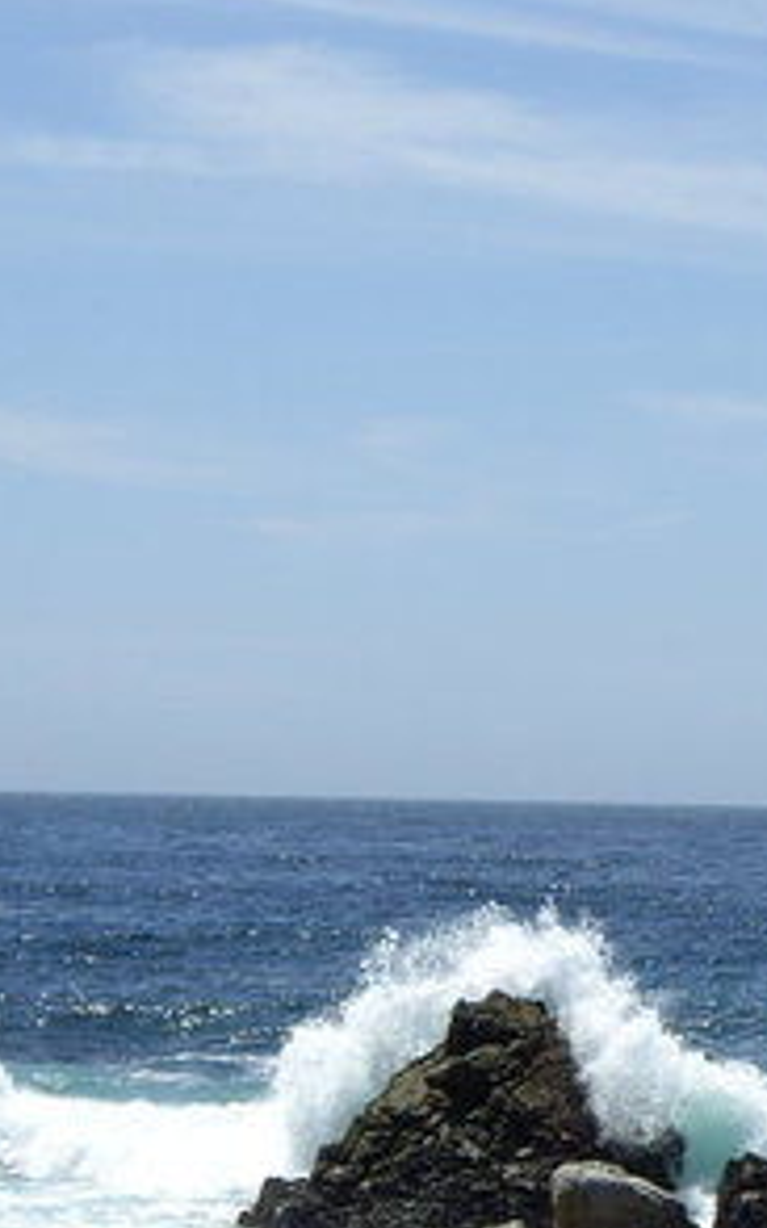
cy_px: 859
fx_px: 5120
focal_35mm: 153
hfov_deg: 8.5
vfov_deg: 13.6
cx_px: 696
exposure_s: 1/320
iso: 50
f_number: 5.8
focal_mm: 10.7
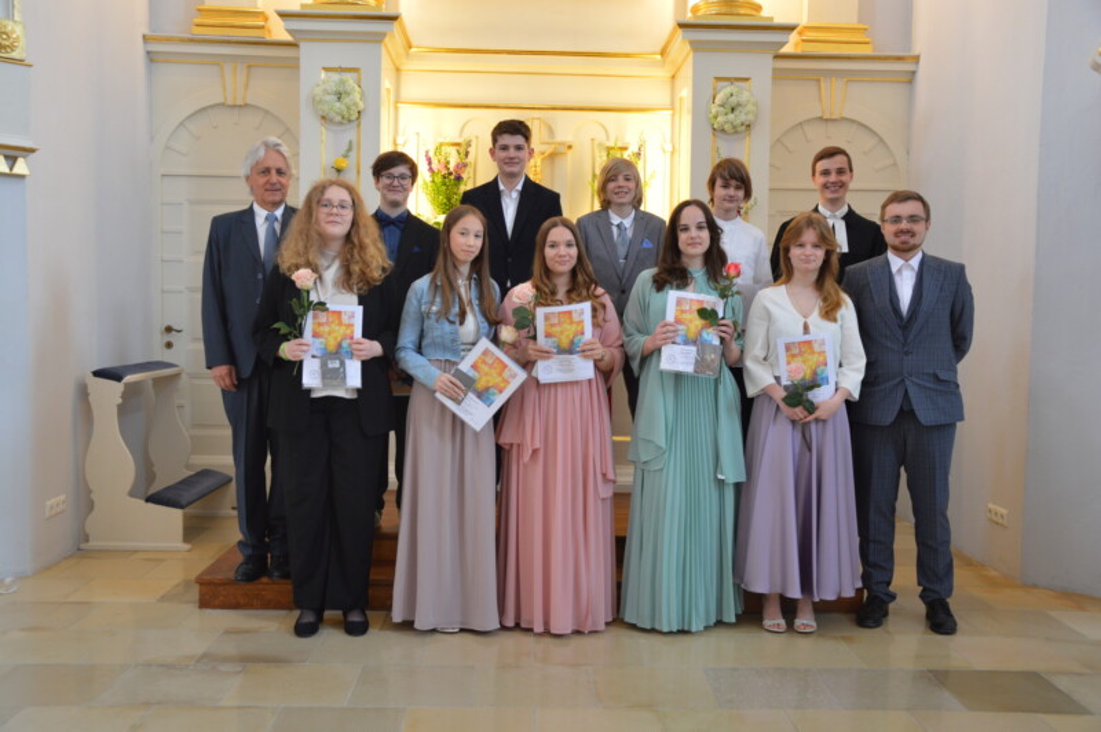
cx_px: 550
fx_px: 1100
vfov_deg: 36.8
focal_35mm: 36
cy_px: 366
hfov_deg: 53.2
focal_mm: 24
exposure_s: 1/30
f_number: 3.8
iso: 400
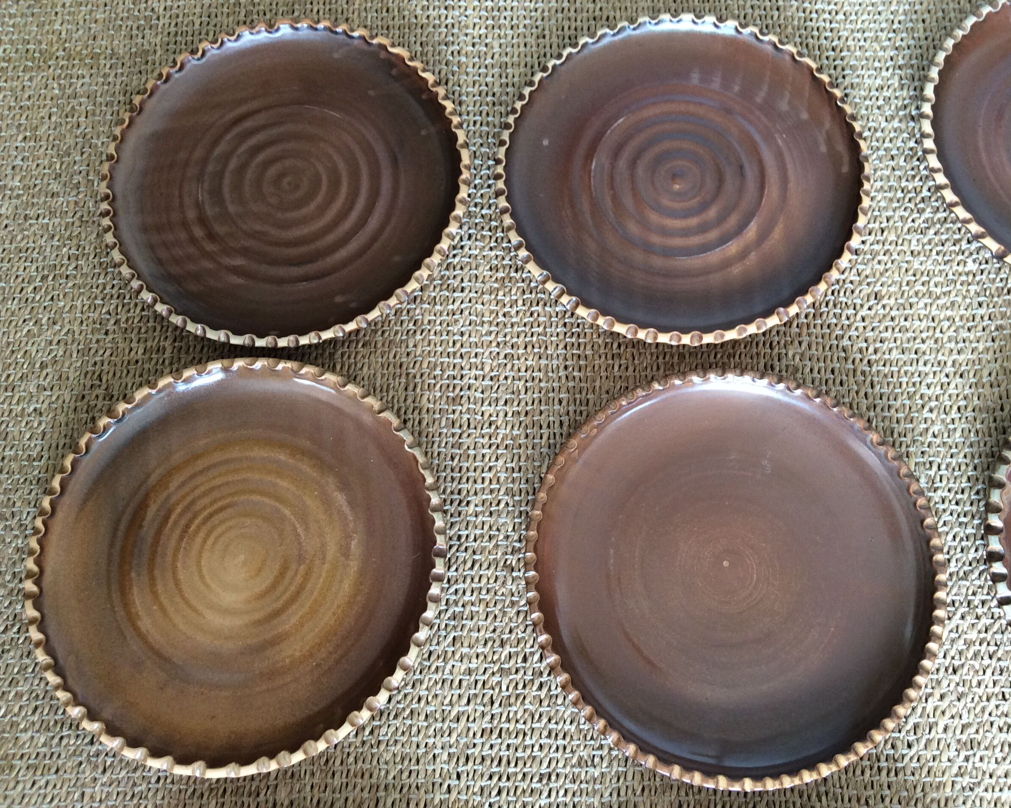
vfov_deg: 43.4
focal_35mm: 34
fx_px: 1017
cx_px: 547
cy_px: 398
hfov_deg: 52.8
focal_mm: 3.3
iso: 80
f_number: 2.4
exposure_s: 1/25
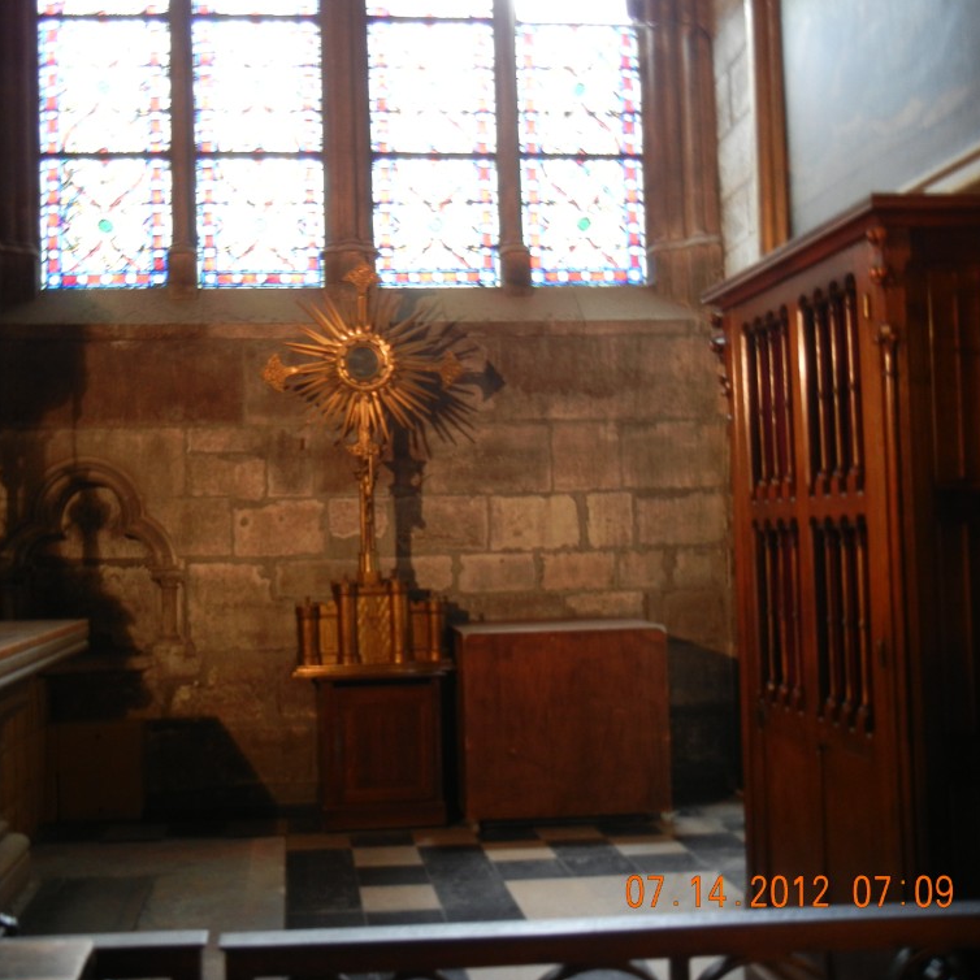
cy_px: 496
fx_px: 1153
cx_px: 369
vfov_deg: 46.0
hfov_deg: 45.7
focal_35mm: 36
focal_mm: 5.4
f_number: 3.5
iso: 200
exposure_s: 1/3.6
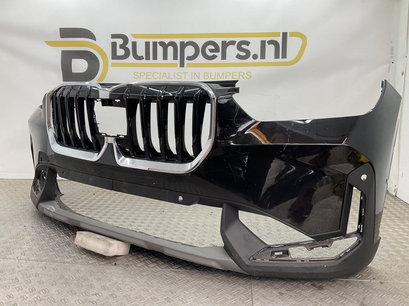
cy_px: 153
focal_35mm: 29
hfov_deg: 61.7
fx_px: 343
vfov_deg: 48.2
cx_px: 204
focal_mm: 3
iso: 25
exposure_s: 1/100
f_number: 1.8
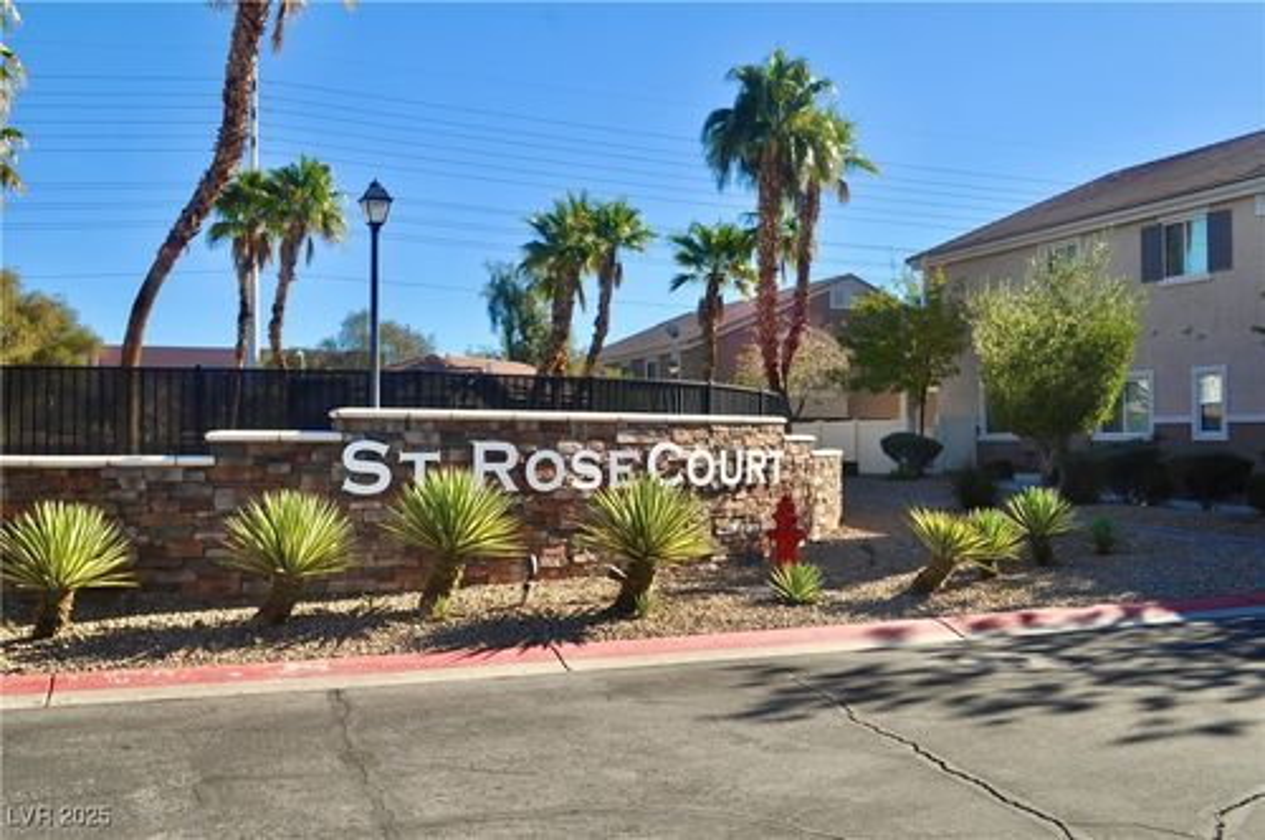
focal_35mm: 33
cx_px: 632
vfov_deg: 39.9
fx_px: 1158
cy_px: 420
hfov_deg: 57.3
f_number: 9
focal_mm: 22
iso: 200
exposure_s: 1/320
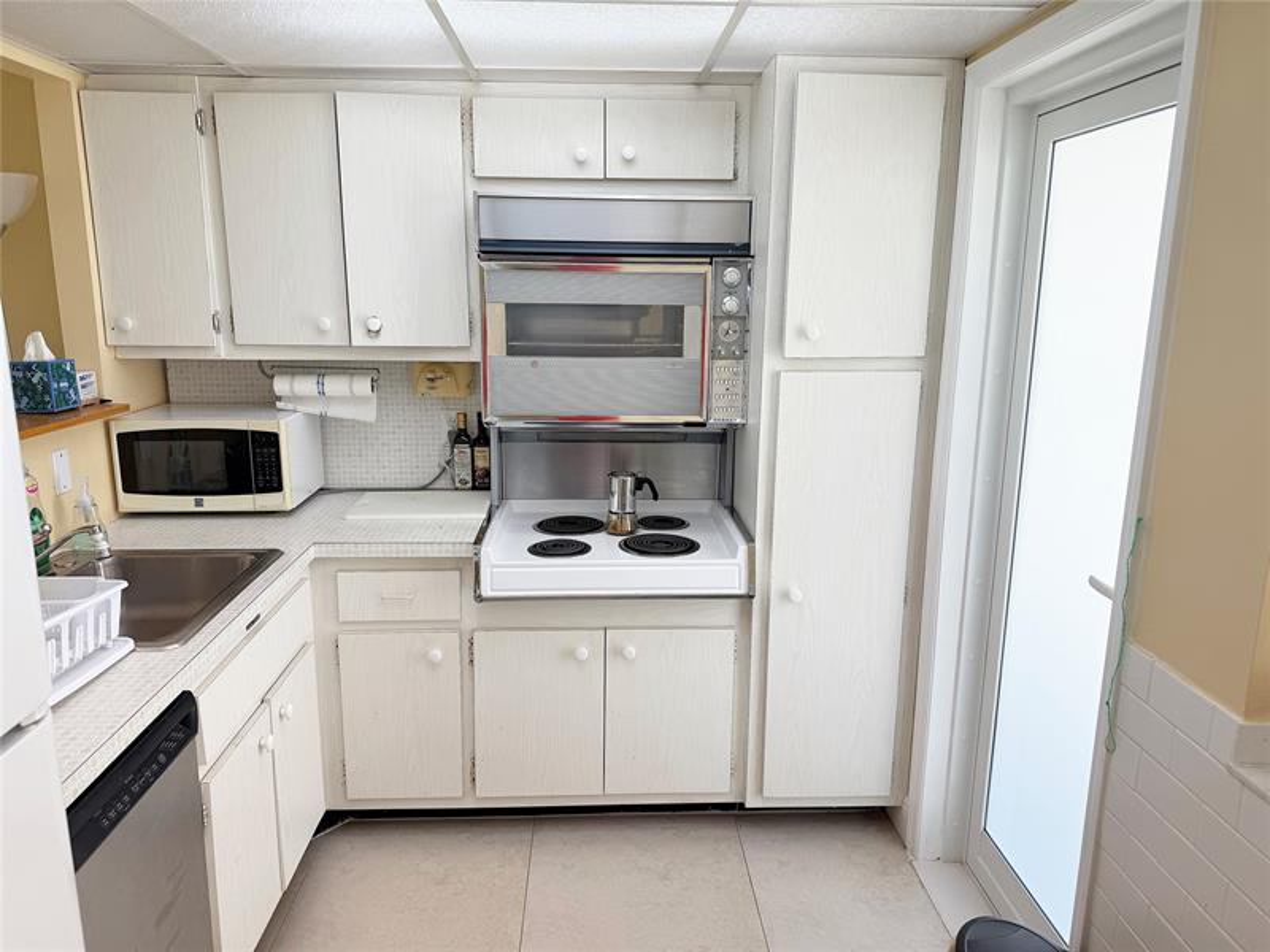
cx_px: 635
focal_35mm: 24
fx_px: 881
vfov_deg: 56.8
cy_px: 476
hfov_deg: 71.6
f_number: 1.78
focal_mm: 6.76
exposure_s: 1/213
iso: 64
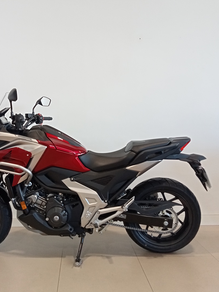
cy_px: 136
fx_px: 329
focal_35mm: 39
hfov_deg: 36.5
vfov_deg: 47.8
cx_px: 75
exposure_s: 1/33.3
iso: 149
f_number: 2.2
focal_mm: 3.46
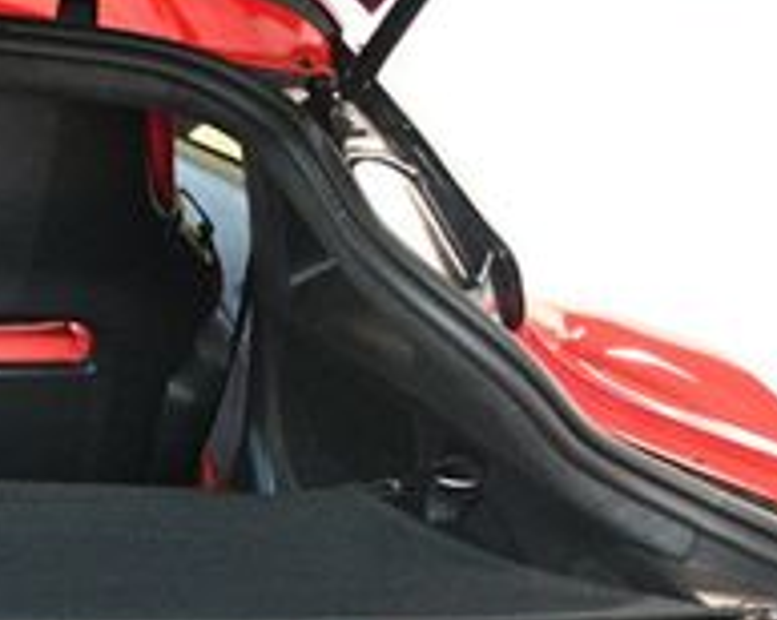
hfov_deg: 19.5
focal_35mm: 84
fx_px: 1930
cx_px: -419
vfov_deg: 17.6
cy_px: 692
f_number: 3.5
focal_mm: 18
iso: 4500
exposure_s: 1/60
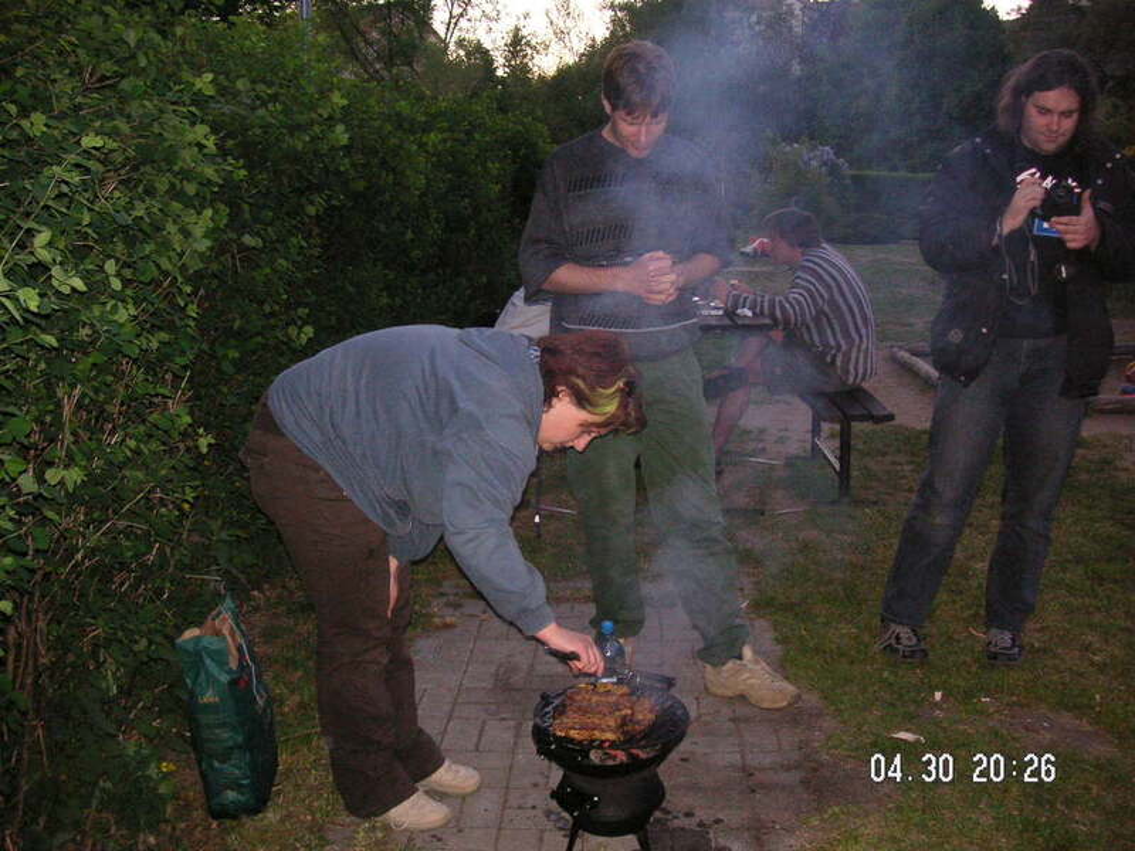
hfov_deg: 50.1
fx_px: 1213
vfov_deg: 38.7
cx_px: 568
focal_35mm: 37
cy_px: 426
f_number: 2.8
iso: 160
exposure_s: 1/45
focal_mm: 6.1
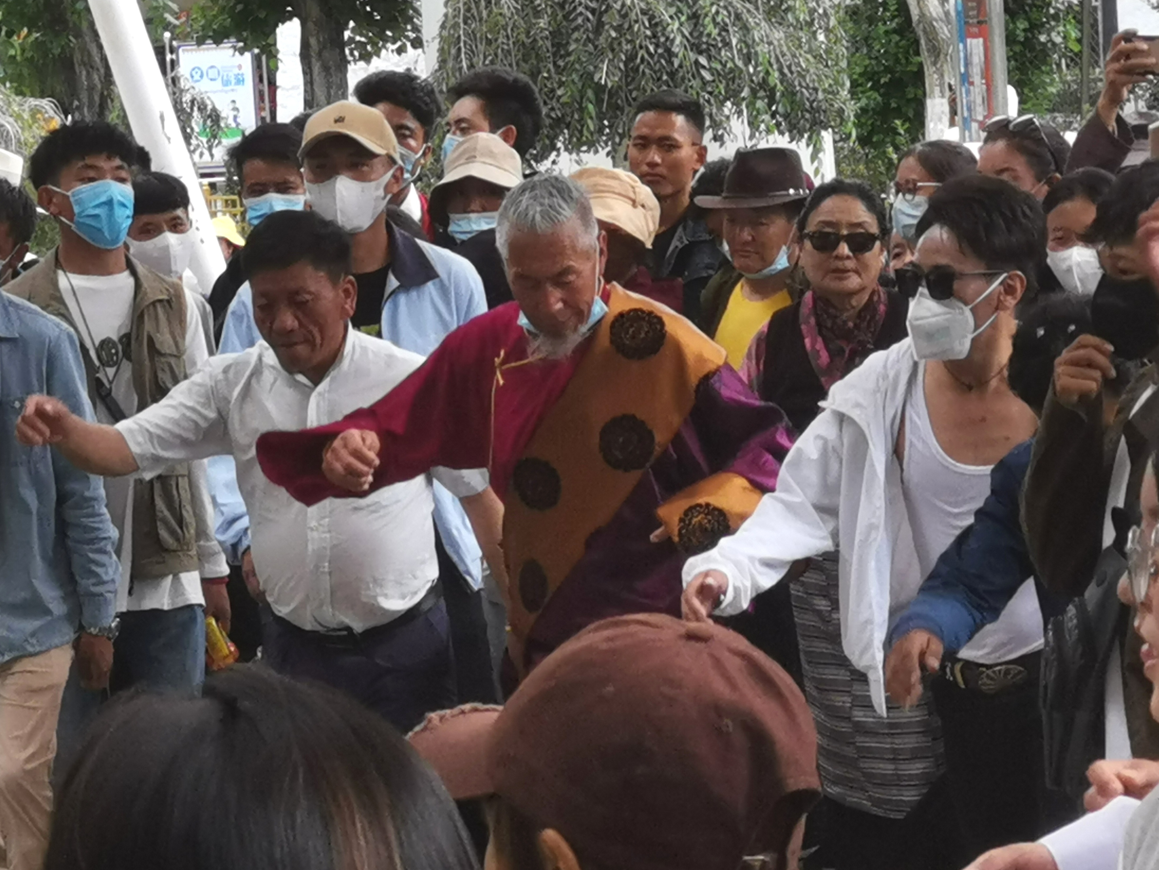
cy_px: 403
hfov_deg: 12.6
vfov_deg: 9.5
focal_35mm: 157
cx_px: 532
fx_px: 5257
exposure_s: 1/271
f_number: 2.4
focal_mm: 3.95
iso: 50
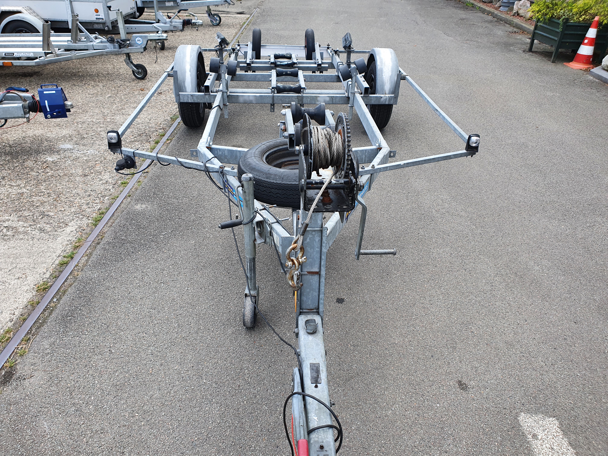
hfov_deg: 67.3
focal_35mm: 26
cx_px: 304
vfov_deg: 53.1
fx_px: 457
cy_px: 228
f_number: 2.4
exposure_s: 1/384
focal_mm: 4.32
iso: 50
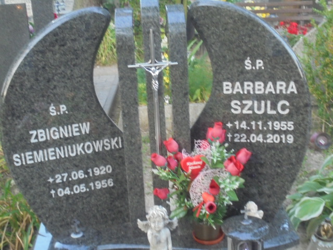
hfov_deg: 43.9
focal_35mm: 43
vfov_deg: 33.6
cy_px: 125
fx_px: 414
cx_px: 166
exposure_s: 1/25
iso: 400
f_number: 4.5
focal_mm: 7.8
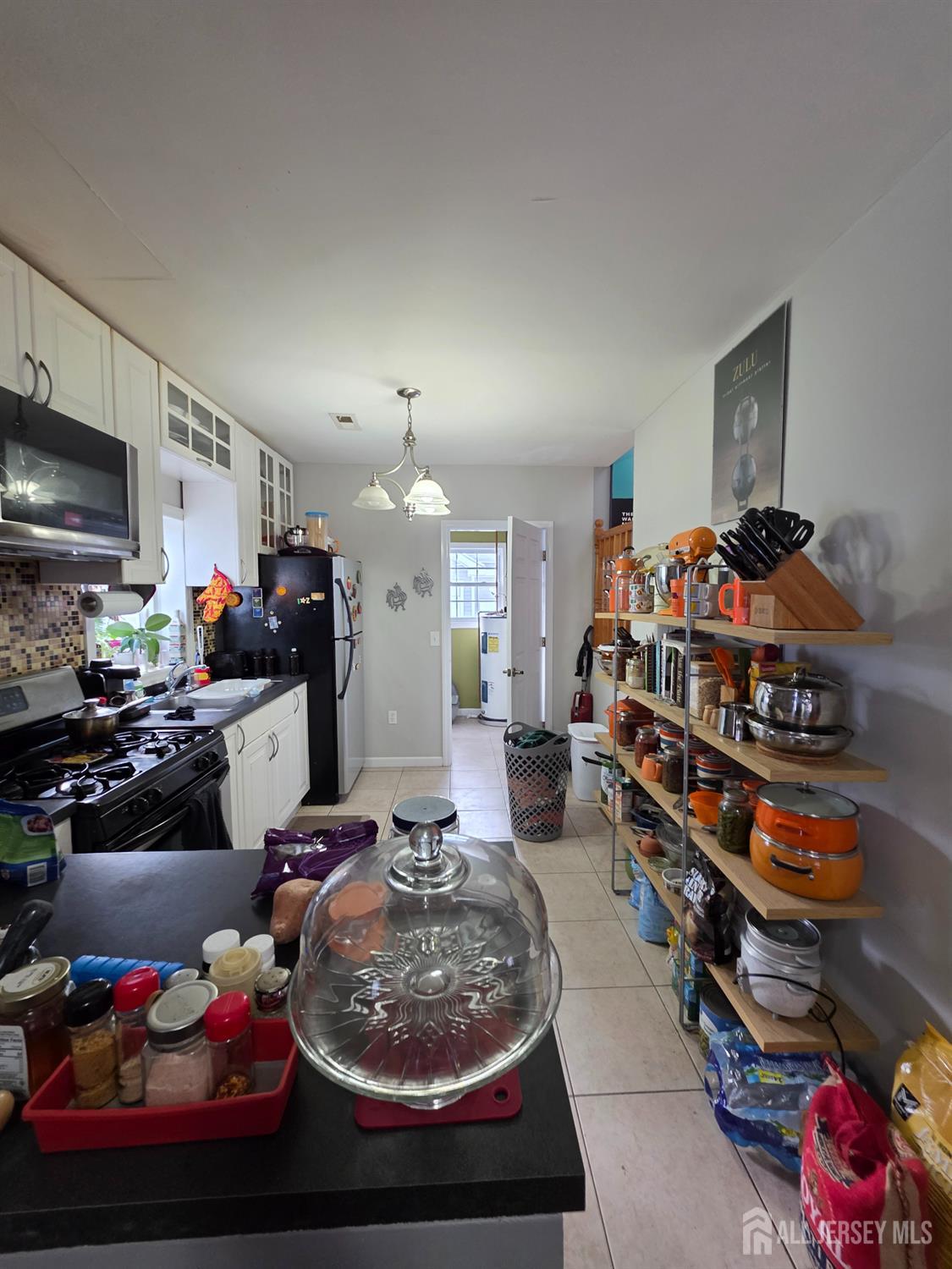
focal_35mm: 13
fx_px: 477
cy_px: 634
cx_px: 476
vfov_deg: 106.2
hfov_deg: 89.9
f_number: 1.9
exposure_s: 1/60
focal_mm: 2.2
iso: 160
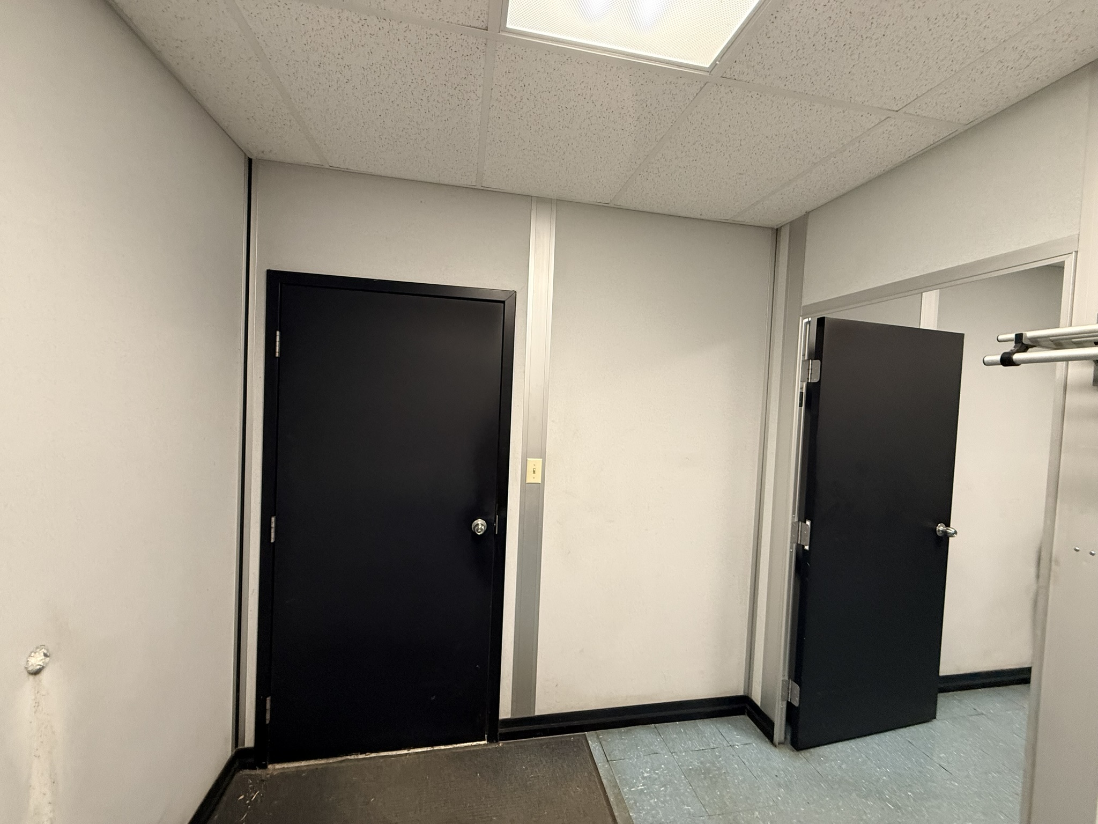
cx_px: 549
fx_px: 444
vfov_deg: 85.7
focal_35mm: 14
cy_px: 412
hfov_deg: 102.1
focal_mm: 2.22
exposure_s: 1/60
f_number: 2.2
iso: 320
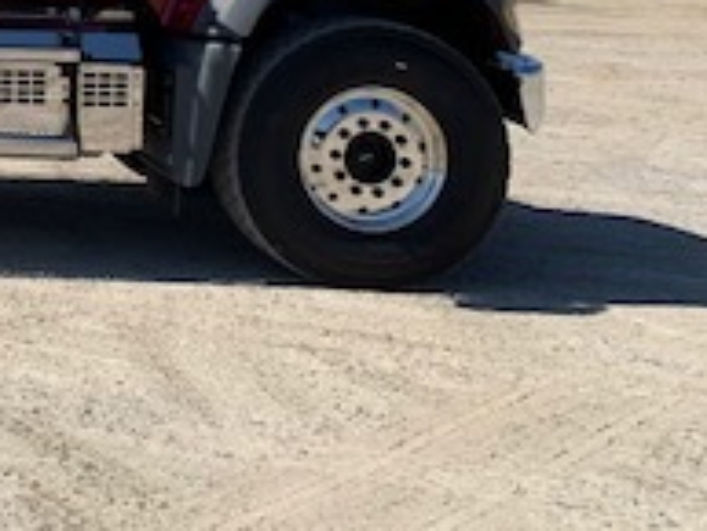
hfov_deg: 19.0
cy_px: -150
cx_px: -443
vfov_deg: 16.3
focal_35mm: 86
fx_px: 1758
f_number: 1.8
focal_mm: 4.25
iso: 25
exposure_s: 1/2481
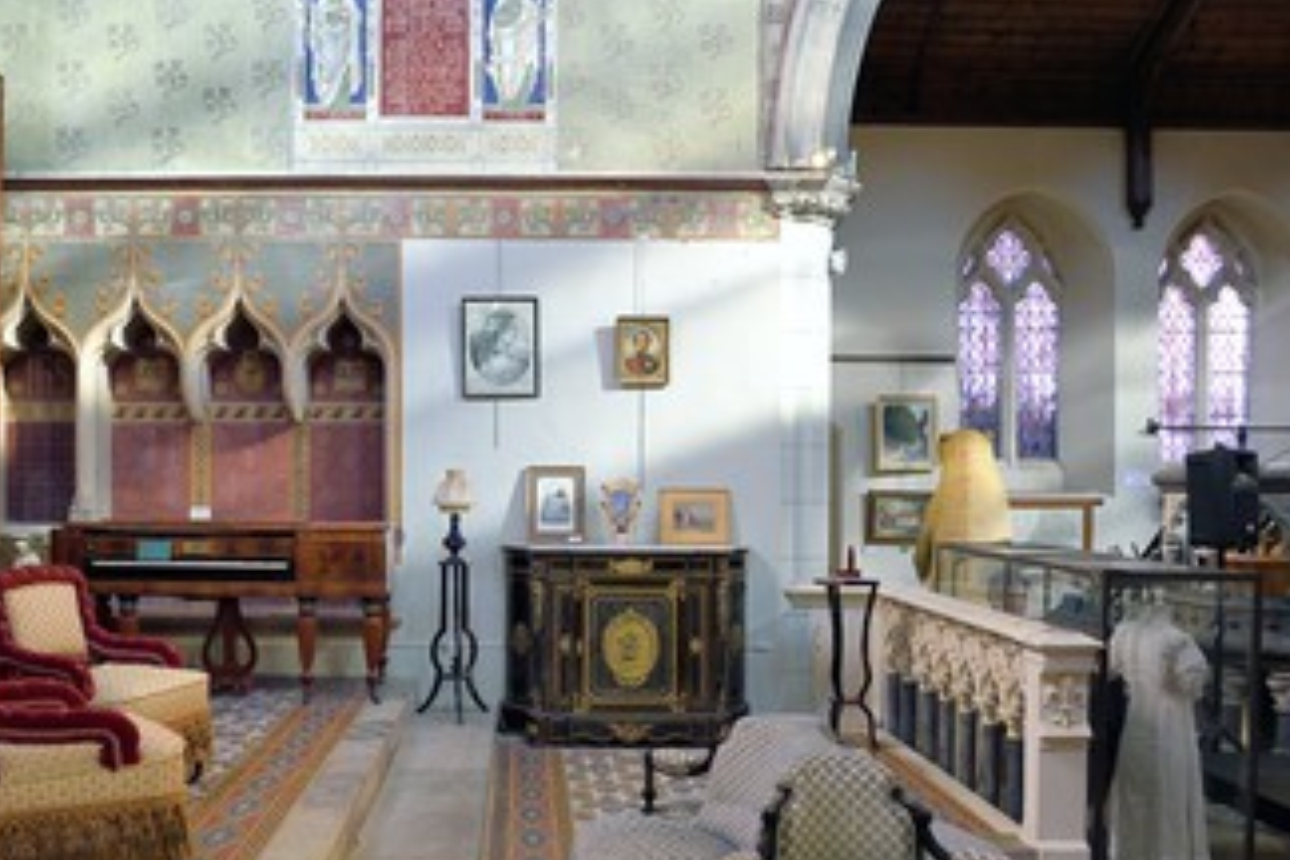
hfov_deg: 54.1
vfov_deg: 37.8
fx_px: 1254
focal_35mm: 35
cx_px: 534
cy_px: 486
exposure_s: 1/60
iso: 800
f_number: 7.1
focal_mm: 27
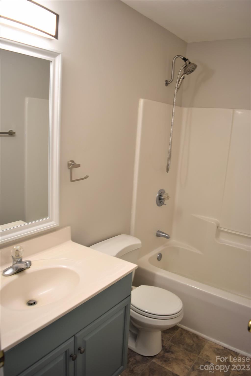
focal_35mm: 27
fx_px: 282
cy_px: 188
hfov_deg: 47.9
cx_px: 126
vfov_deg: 67.4
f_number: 3.5
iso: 100
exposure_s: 1/13
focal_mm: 18
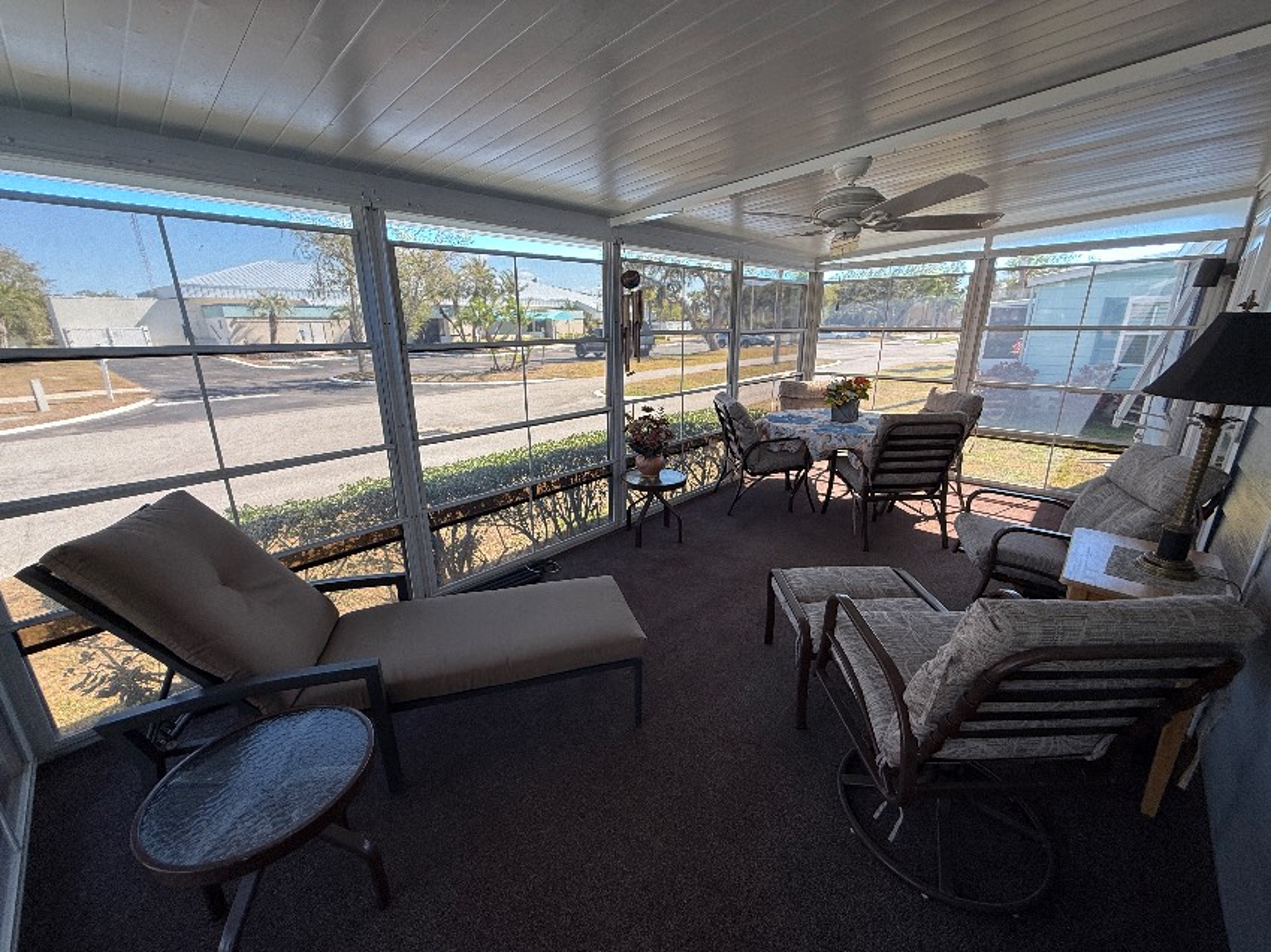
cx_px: 636
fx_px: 514
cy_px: 476
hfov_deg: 102.1
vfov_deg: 85.6
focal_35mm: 14
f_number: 2.2
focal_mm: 2.22
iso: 64
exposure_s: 1/99
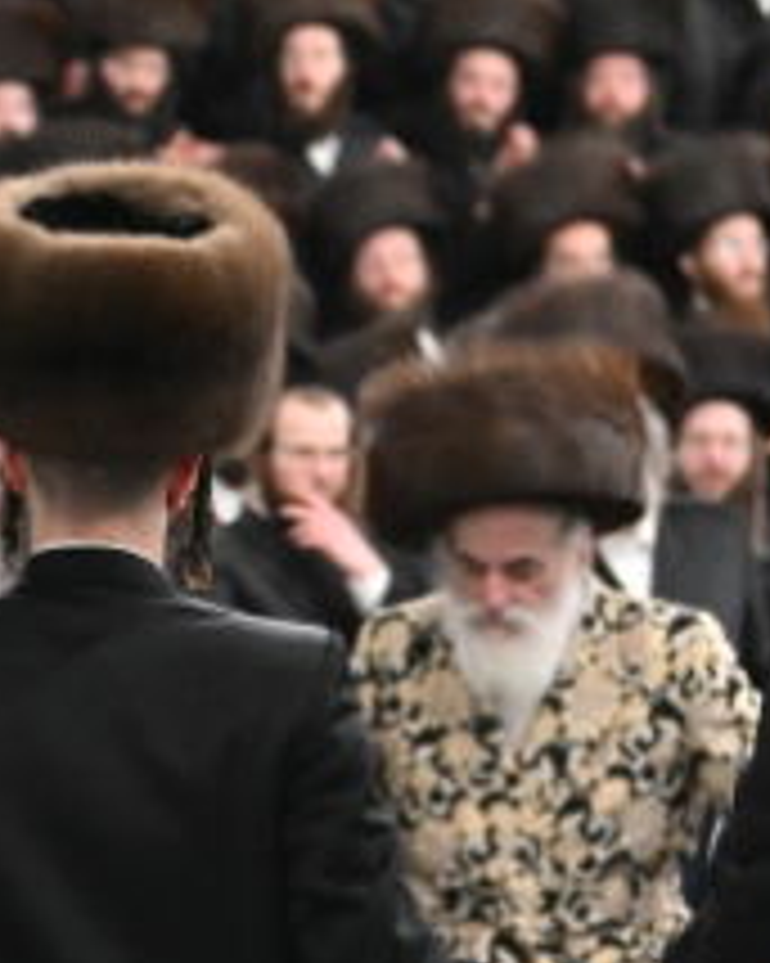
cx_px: 180
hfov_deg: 4.9
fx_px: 8980
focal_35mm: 315
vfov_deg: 6.1
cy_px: 767
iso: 1600
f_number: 2.8
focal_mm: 70
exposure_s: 1/320
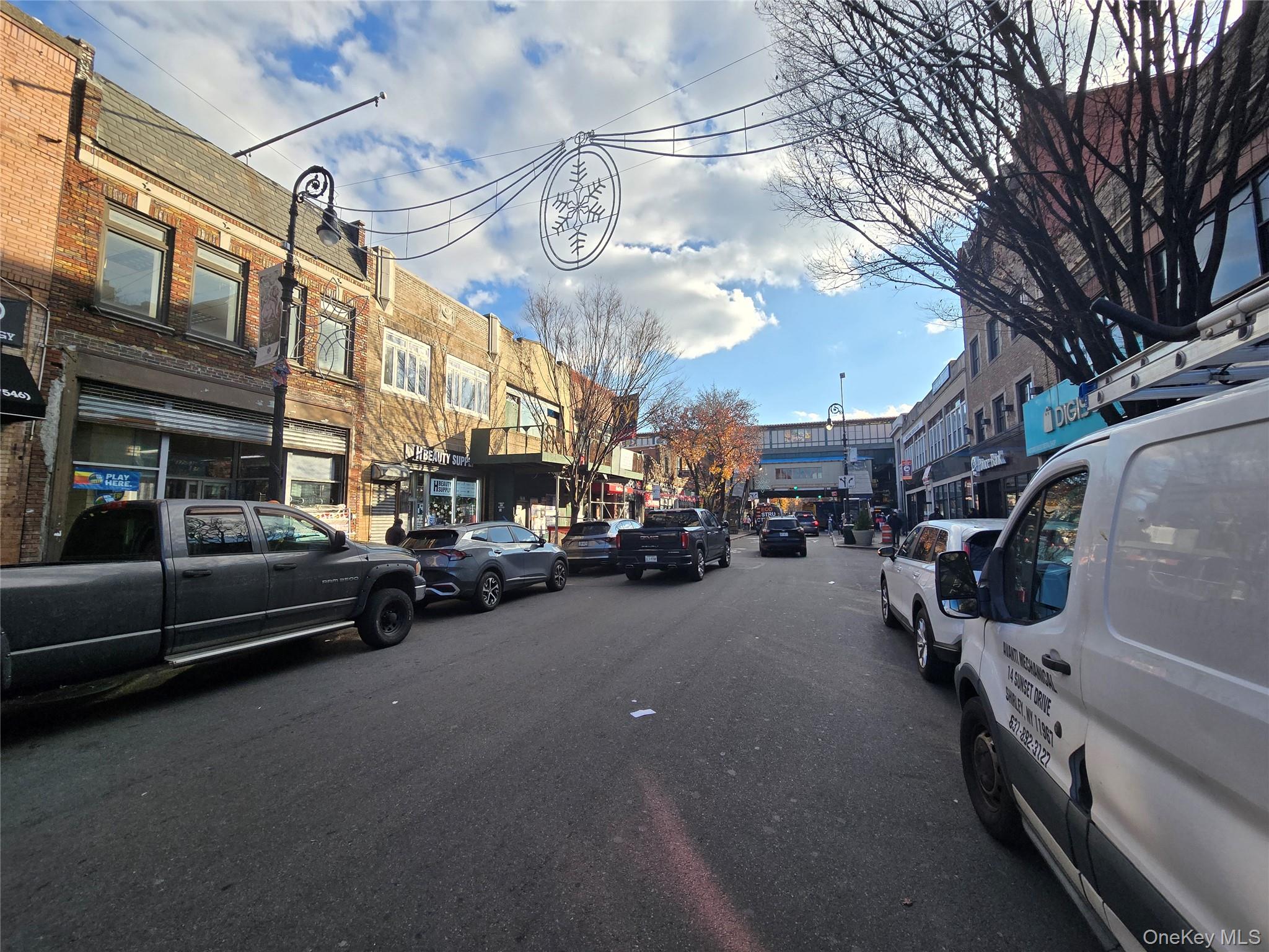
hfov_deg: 106.2
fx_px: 477
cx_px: 634
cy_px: 476
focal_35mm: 13
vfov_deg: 89.9
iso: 50
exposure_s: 1/1336
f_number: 2.2
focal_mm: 2.2
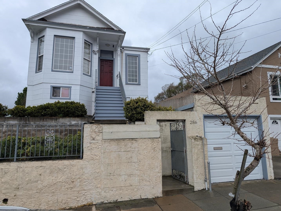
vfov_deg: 56.9
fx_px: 195
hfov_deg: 71.5
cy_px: 106
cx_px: 140
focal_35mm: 24
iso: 21
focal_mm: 6.9
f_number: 1.68
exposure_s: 1/831
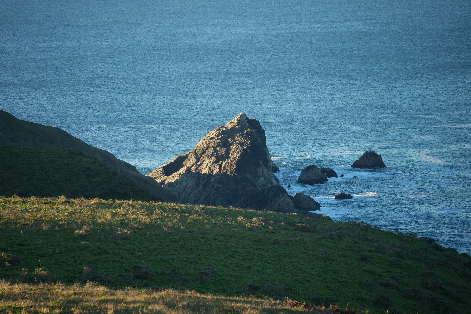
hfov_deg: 9.9
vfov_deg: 6.6
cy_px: 157
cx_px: 236
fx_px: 2708
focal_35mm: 207
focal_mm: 207
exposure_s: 1/500
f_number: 7.1
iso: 640
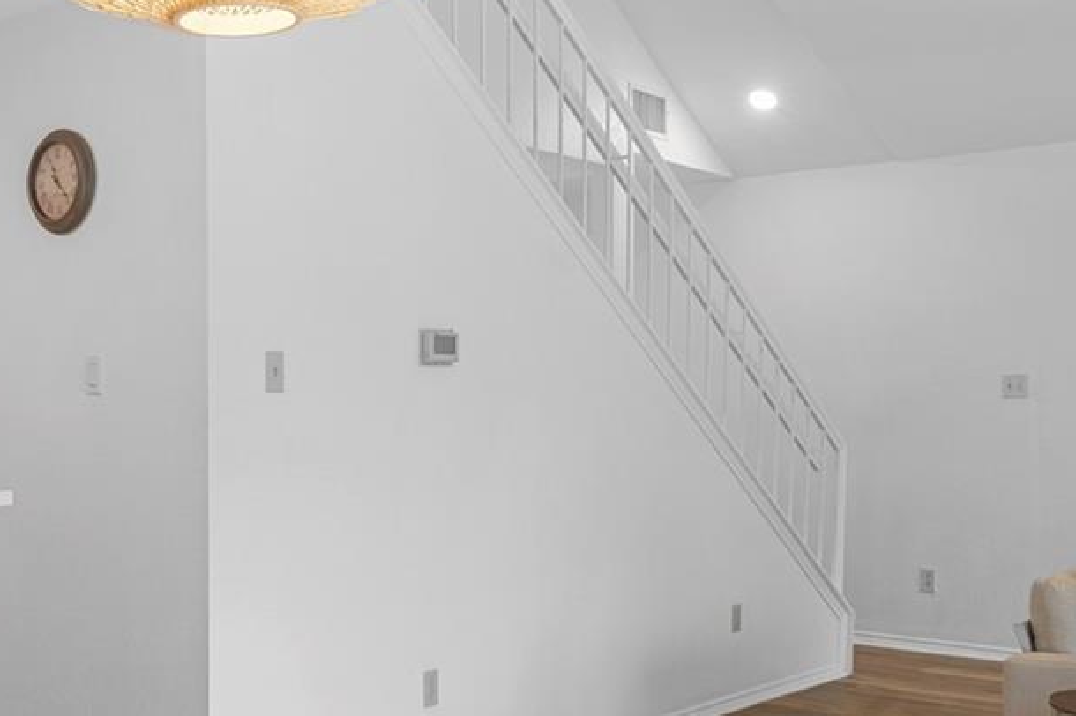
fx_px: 1404
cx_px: 291
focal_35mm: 47
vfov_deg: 28.5
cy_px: 451
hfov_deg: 40.9
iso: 100
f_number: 8
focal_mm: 14
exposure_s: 1/3
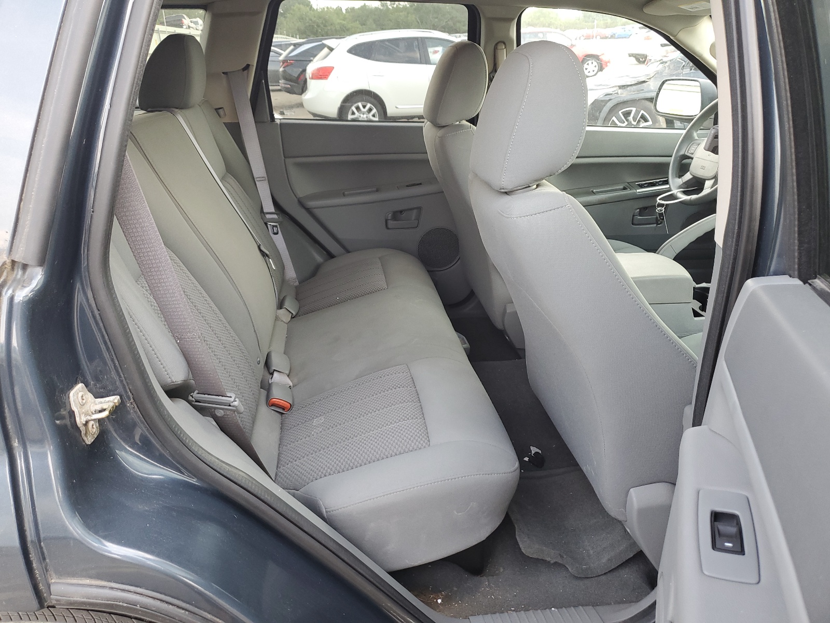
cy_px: 312
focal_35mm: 26
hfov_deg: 67.3
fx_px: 623
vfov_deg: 53.1
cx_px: 415
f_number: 1.5
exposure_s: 1/120
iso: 64
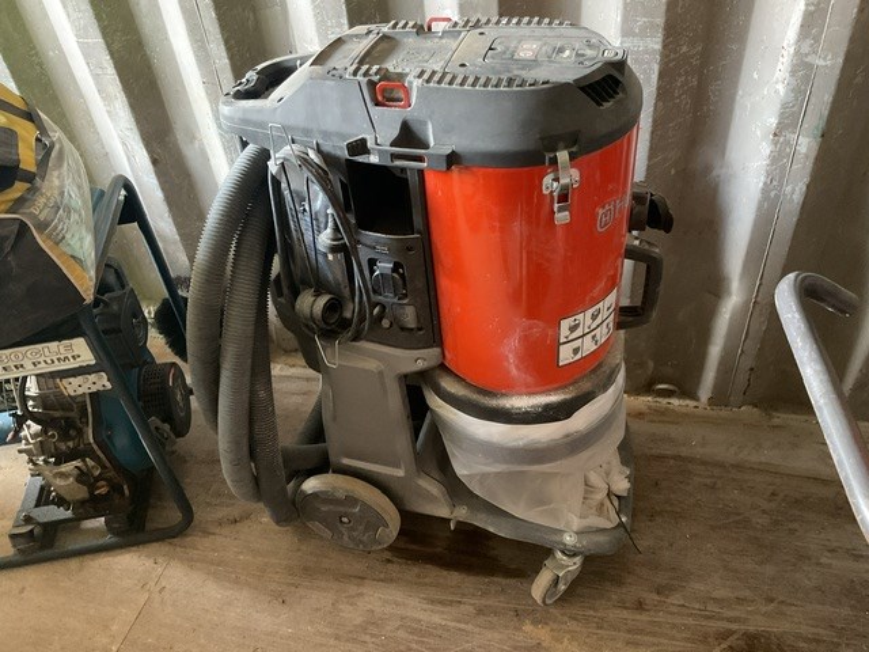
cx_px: 434
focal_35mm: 29
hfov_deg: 61.7
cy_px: 326
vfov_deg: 48.2
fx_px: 728
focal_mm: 3
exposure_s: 1/25
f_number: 1.8
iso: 320
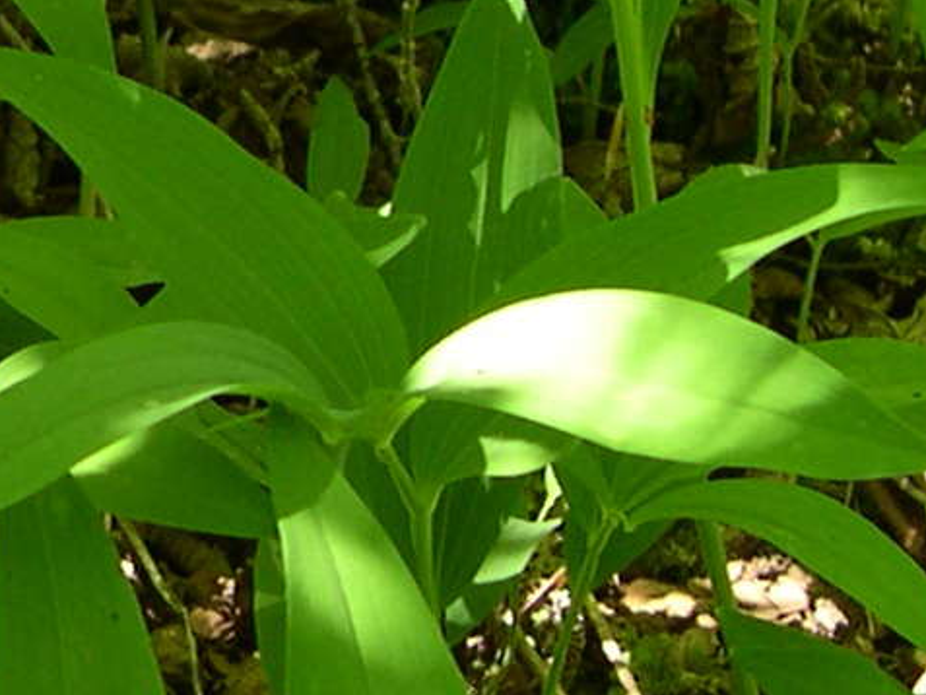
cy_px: 19
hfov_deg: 10.6
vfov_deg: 8.2
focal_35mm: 181
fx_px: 4843
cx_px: -361
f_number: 2.8
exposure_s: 1/98
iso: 100
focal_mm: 8
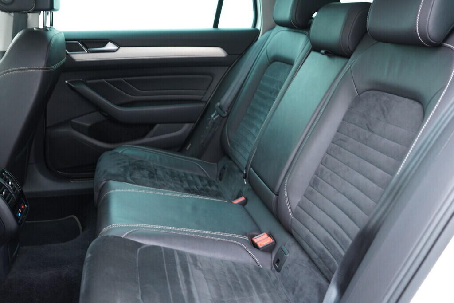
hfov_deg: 53.1
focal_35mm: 36
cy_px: 152
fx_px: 454
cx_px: 227
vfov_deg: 36.9
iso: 640
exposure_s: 1/40
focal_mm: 24
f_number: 2.8
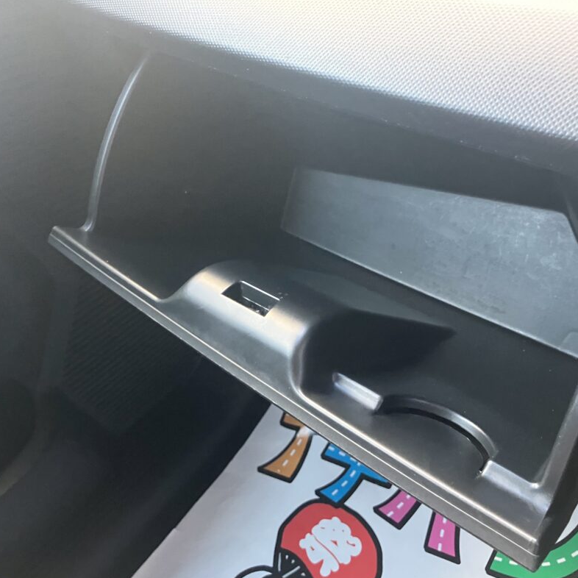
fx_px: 642
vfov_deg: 48.4
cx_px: 293
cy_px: 295
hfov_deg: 48.4
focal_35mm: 34
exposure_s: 1/30
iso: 500
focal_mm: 3.99
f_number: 1.8
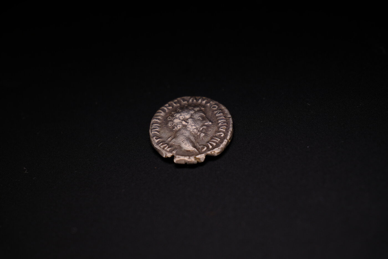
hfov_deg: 27.0
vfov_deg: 18.2
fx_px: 808
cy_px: 130
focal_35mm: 75
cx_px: 194
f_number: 4.8
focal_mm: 50
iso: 250
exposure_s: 1/150
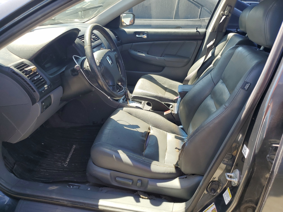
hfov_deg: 67.3
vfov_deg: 53.1
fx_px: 213
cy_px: 106
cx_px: 142
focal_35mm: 26
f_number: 1.5
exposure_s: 1/417
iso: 50
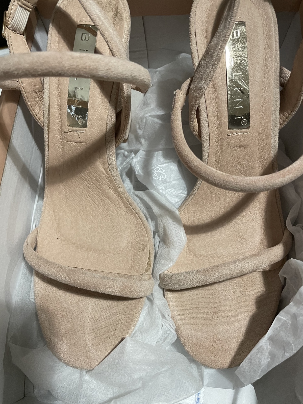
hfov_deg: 53.1
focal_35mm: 26
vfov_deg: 67.3
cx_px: 152
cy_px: 202
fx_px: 303
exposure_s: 1/33
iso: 400
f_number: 1.6
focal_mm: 4.2
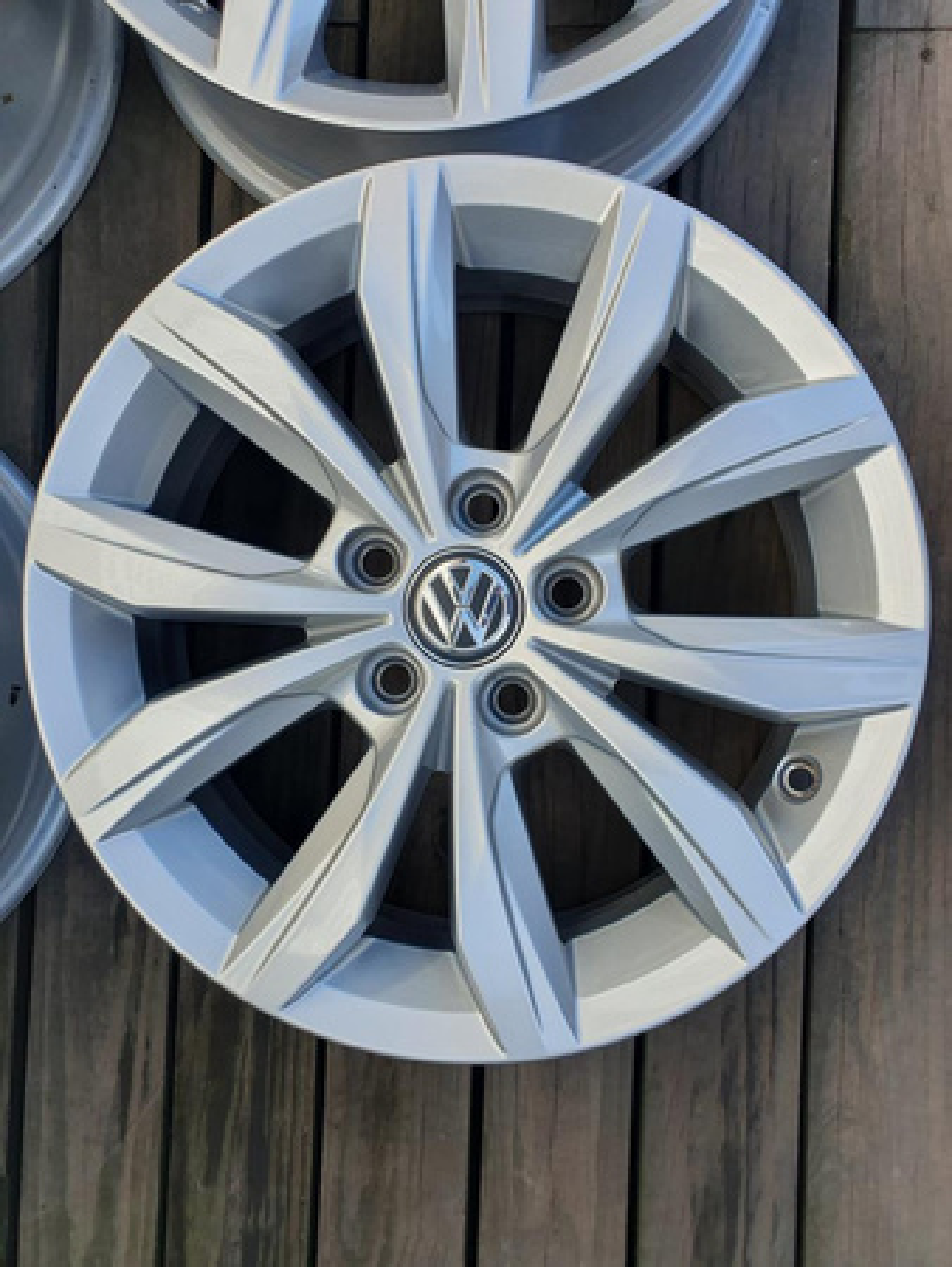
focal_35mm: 26
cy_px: 634
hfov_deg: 53.1
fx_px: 952
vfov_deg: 67.3
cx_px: 476
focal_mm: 4.32
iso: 50
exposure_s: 1/506
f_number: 2.4
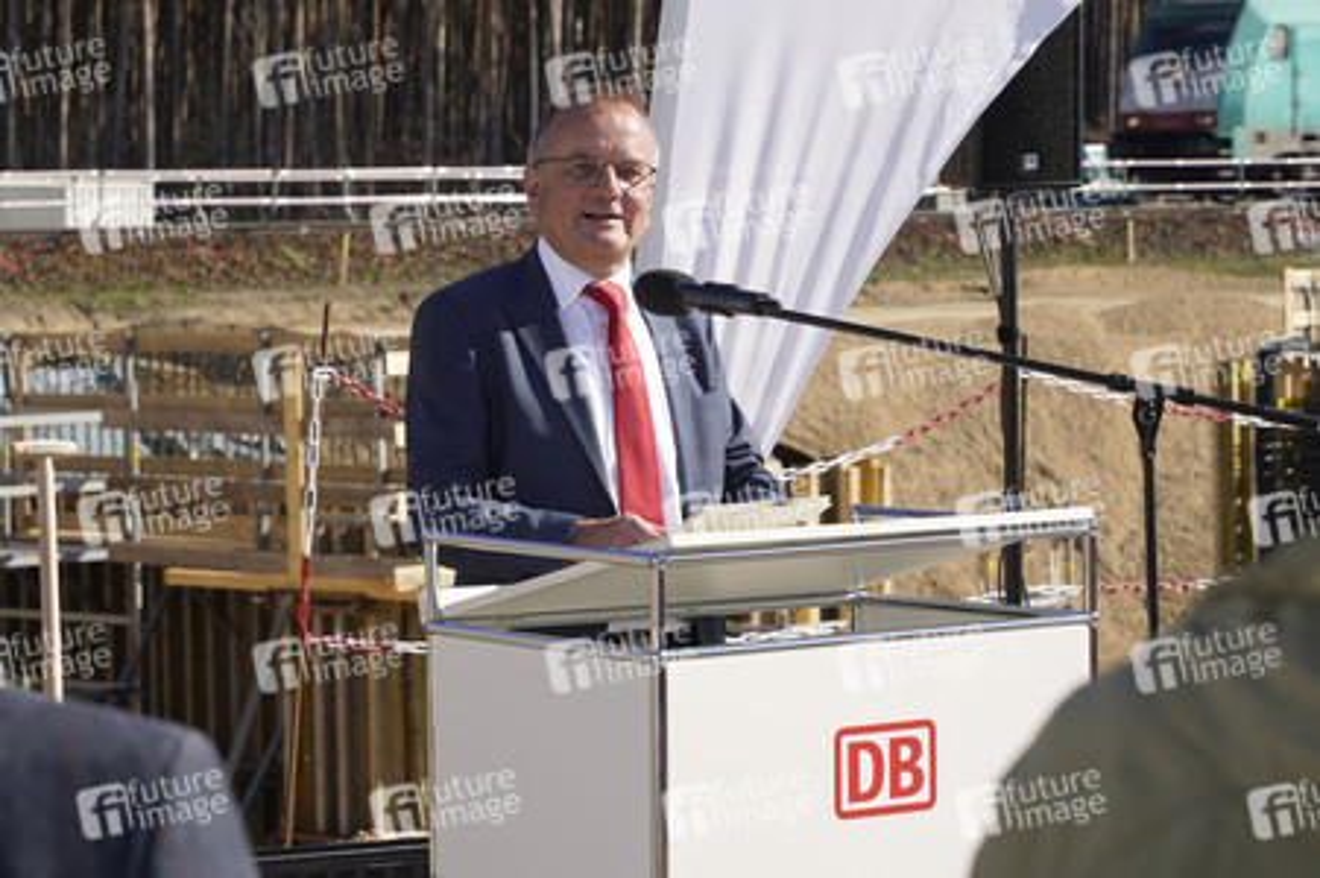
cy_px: 439
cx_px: 660
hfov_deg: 20.8
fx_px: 3591
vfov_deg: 13.9
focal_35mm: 98
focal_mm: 98
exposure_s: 1/200
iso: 100
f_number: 9
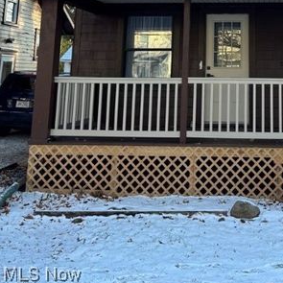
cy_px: -27
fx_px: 481
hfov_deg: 31.7
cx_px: 238
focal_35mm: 52
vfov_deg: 29.6
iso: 50
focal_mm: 5.96
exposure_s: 1/400
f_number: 1.6
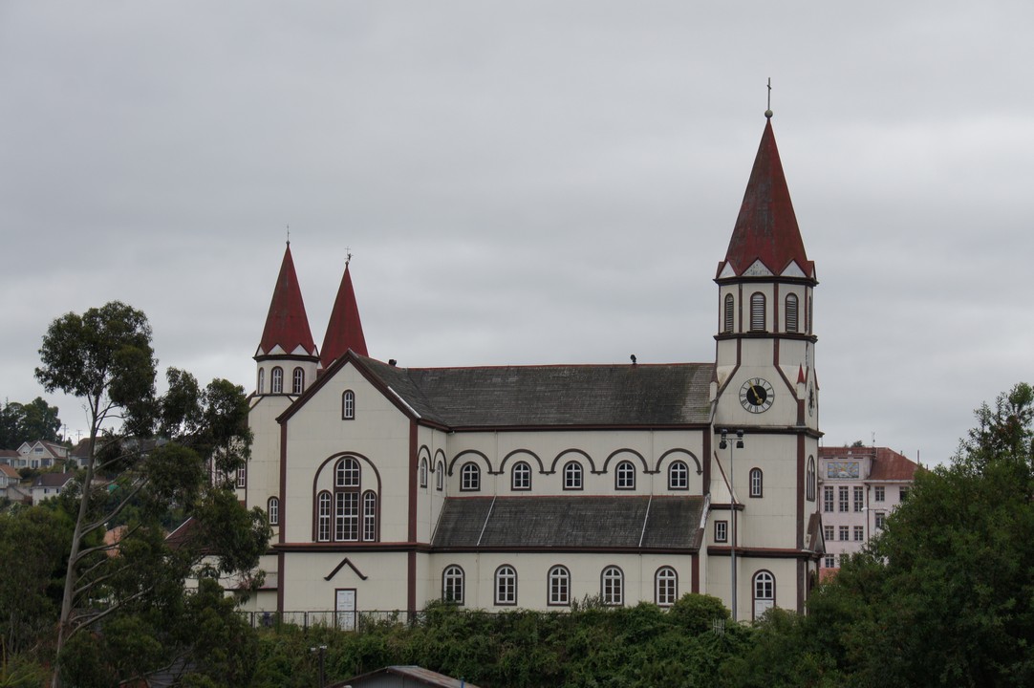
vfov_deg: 13.2
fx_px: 2971
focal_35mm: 104
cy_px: 344
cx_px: 517
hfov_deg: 19.7
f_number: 8
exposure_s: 1/320
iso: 200
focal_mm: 69
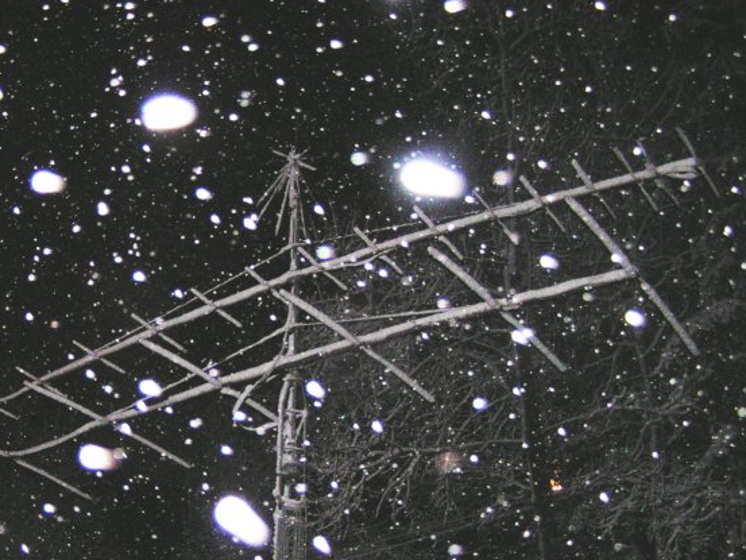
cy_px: 341
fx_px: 1186
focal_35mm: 55
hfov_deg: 34.4
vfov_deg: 26.5
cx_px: 210
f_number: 2.8
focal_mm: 6.3
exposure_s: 1/40
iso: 200
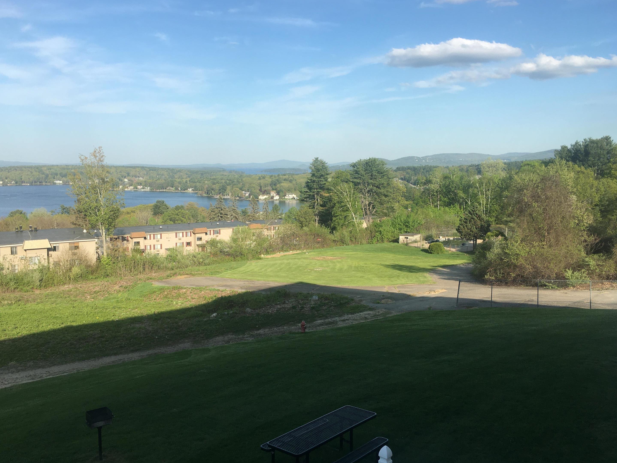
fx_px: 553
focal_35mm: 31
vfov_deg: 45.4
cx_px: 295
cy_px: 231
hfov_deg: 58.3
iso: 25
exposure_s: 1/1012
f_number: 2.2
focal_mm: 4.15
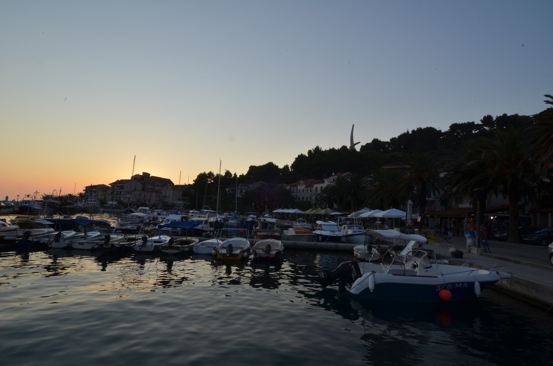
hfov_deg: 90.1
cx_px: 276
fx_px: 276
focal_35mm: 18
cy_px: 183
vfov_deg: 67.1
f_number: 22
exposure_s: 1/30
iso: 250
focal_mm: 12
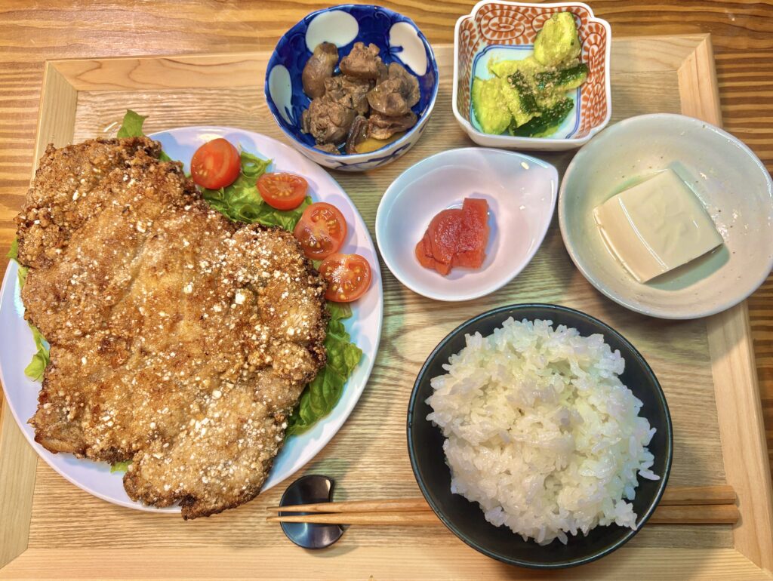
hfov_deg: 67.3
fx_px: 581
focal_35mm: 26
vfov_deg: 53.1
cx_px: 386
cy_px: 290
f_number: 1.6
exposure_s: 1/99
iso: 125
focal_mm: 5.96
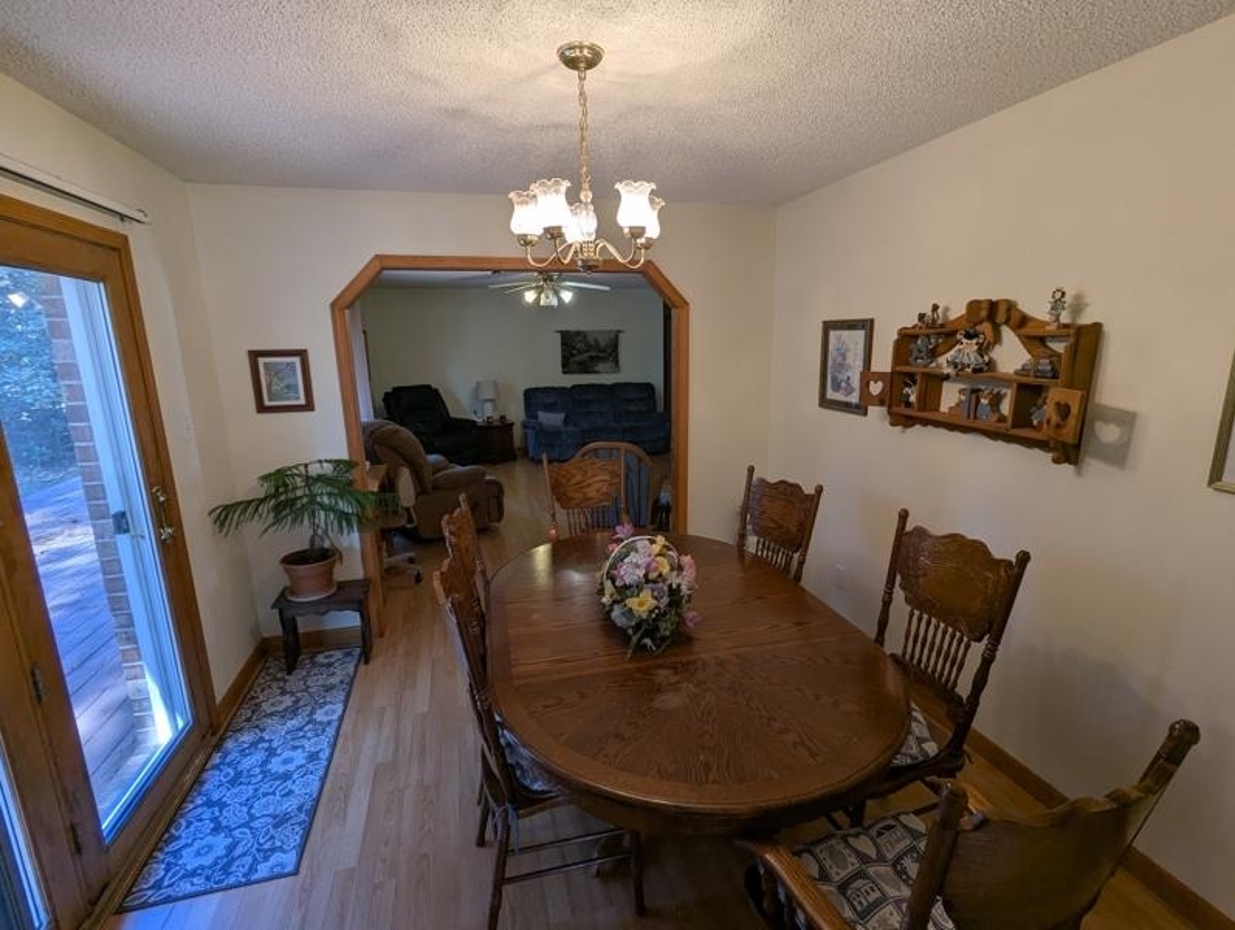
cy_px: 465
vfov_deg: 78.2
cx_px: 618
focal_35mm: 16
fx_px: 572
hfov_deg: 94.4
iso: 65
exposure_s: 1/60
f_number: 2.2
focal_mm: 2.35
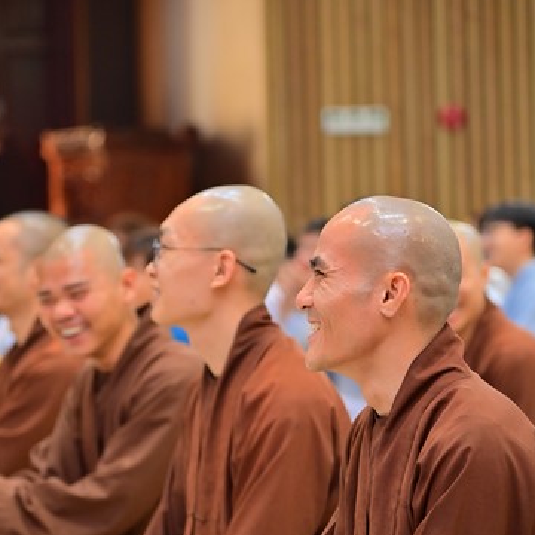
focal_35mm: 184
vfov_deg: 9.5
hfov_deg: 9.5
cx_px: 244
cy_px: 434
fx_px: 3217
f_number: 4
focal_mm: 120
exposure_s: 1/100
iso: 1250
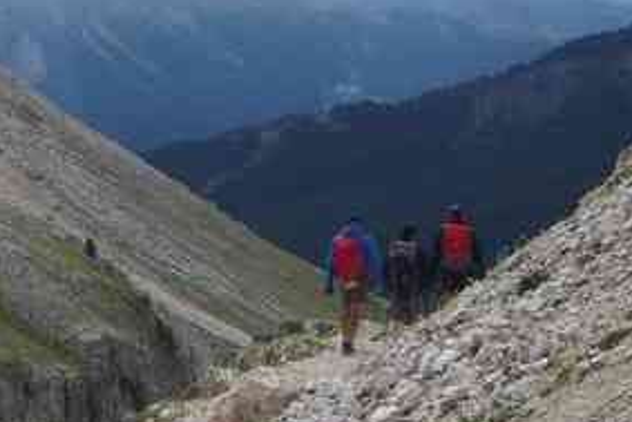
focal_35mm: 122
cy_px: 89
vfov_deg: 11.2
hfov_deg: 15.4
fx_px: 2148
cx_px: -320
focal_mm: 23.1
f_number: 11
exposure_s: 1/100
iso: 200
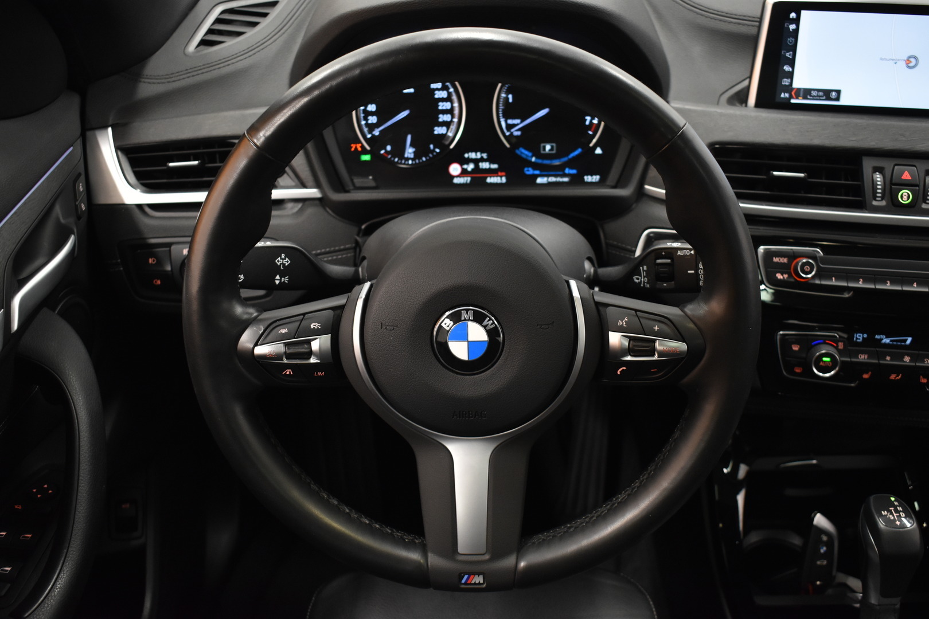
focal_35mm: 38
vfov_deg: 35.5
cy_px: 310
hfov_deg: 51.3
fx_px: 968
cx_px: 464
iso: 1400
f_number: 4
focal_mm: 25
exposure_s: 1/40
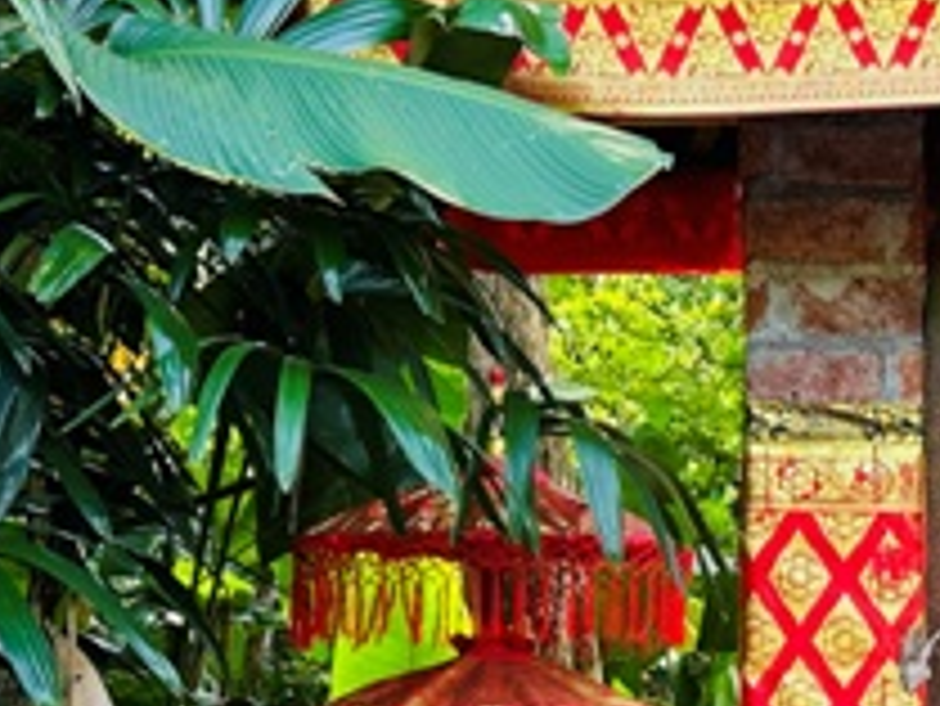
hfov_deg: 20.5
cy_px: 670
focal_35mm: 92
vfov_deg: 15.8
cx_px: 989
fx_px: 2500
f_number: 1.78
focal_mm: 6.86
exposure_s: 1/149
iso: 80
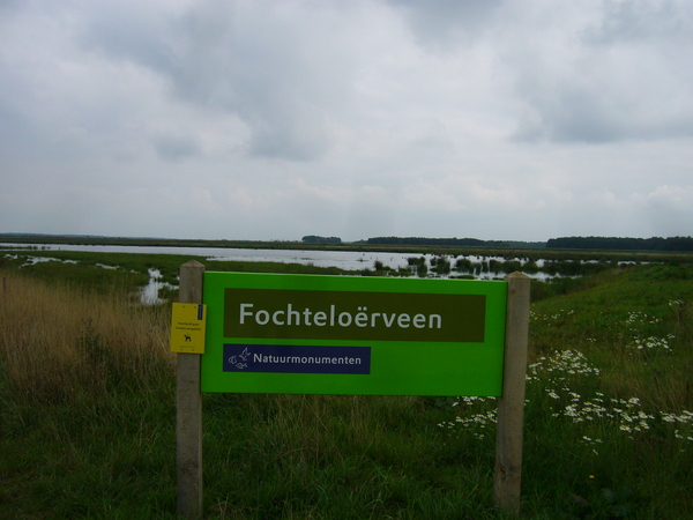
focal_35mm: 35
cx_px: 346
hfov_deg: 52.6
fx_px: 701
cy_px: 260
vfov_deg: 40.7
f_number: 5.6
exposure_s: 1/640
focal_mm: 5.8
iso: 100
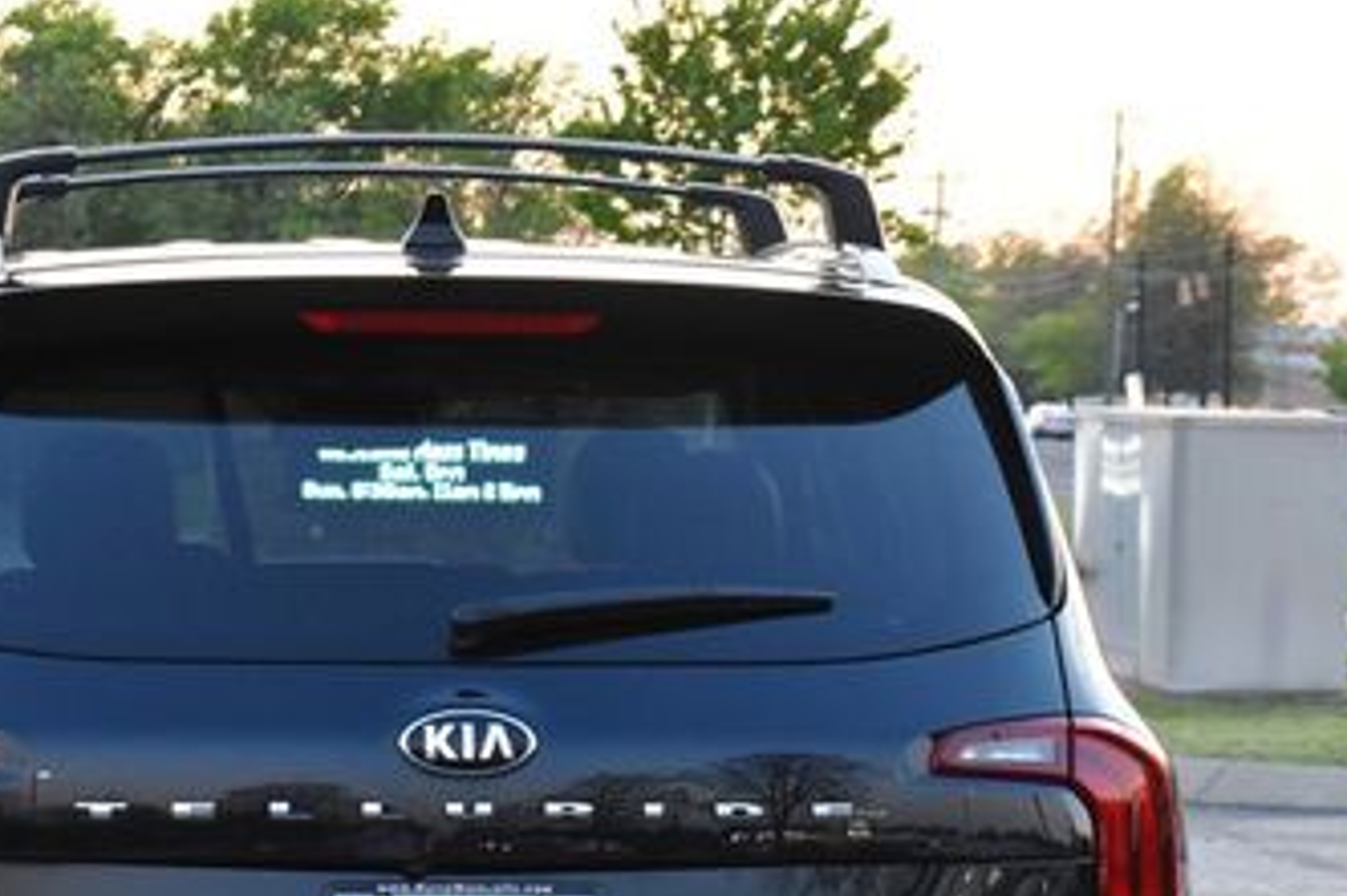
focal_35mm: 139
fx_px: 5198
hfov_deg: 14.7
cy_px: 841
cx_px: 491
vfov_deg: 9.8
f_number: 5.3
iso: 1800
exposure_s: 1/125
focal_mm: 48
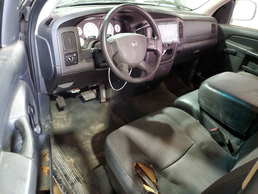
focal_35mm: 26
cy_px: 97
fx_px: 194
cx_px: 129
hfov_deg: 67.3
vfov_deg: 53.1
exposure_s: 1/30
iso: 288
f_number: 1.5
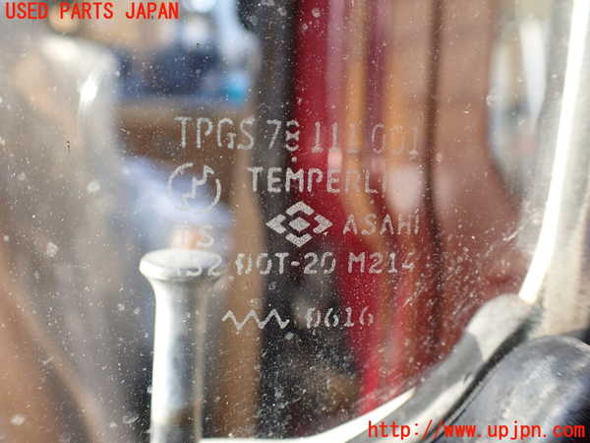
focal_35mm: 30
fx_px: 511
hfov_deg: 60.0
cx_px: 295
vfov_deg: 46.8
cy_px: 222
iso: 100
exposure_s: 1/125
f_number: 2.3
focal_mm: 5.4
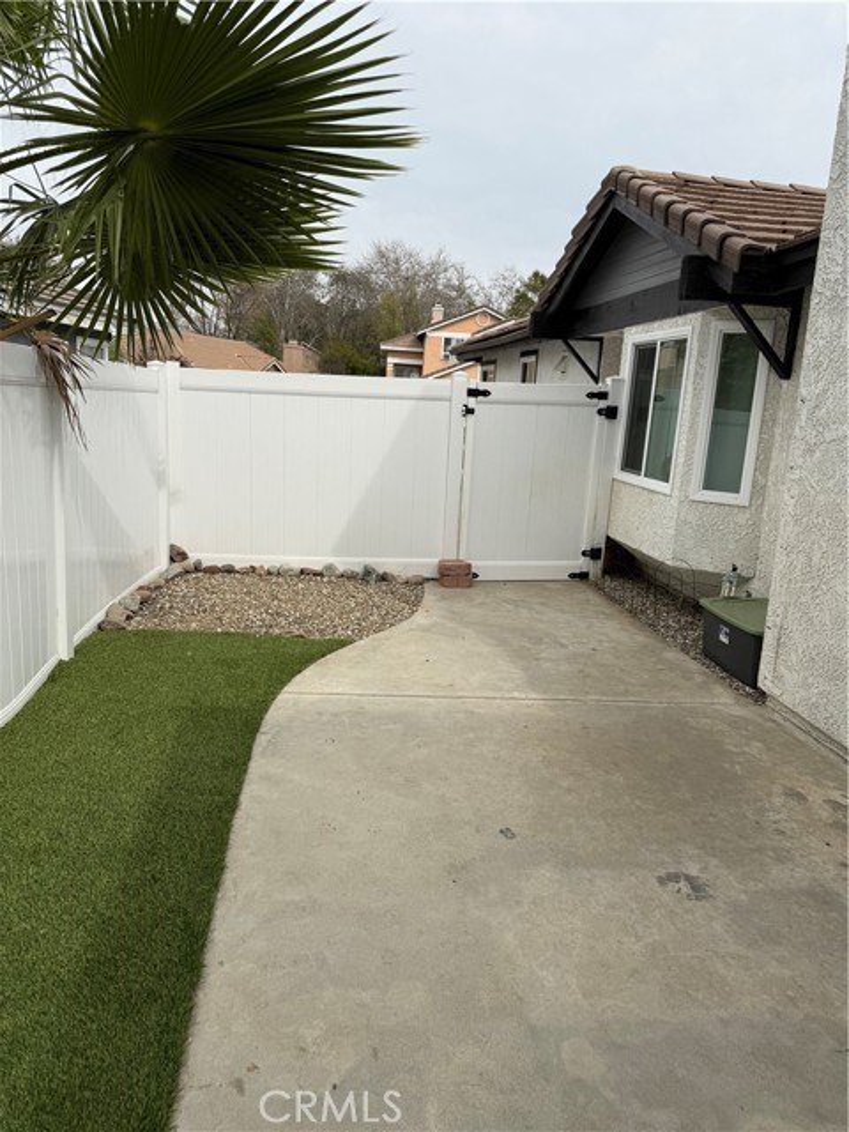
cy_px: 566
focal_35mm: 24
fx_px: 785
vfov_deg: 71.6
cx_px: 424
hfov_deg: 56.8
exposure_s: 1/4167
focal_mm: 6.76
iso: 80
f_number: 1.78
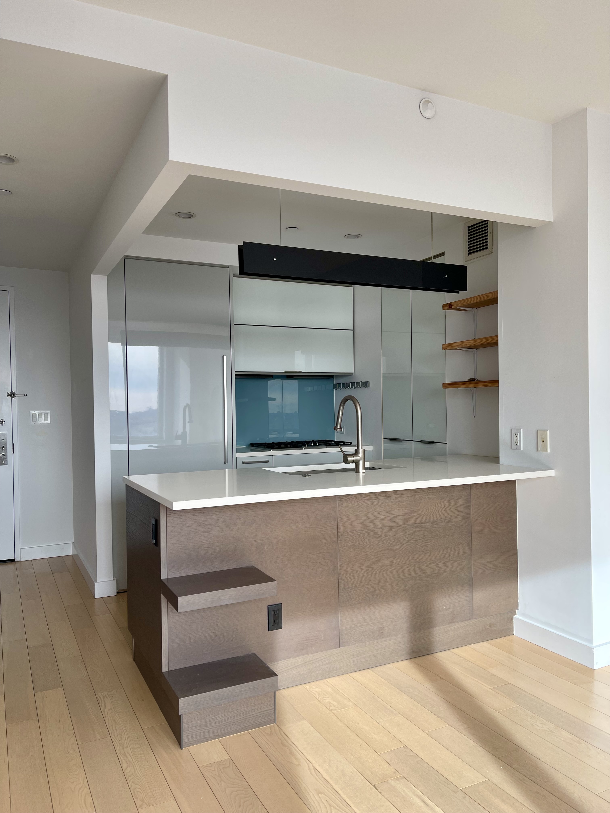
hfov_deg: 54.9
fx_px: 587
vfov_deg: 69.4
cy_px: 406
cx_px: 305
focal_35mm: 25
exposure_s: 1/121
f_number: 1.6
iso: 40
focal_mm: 5.1
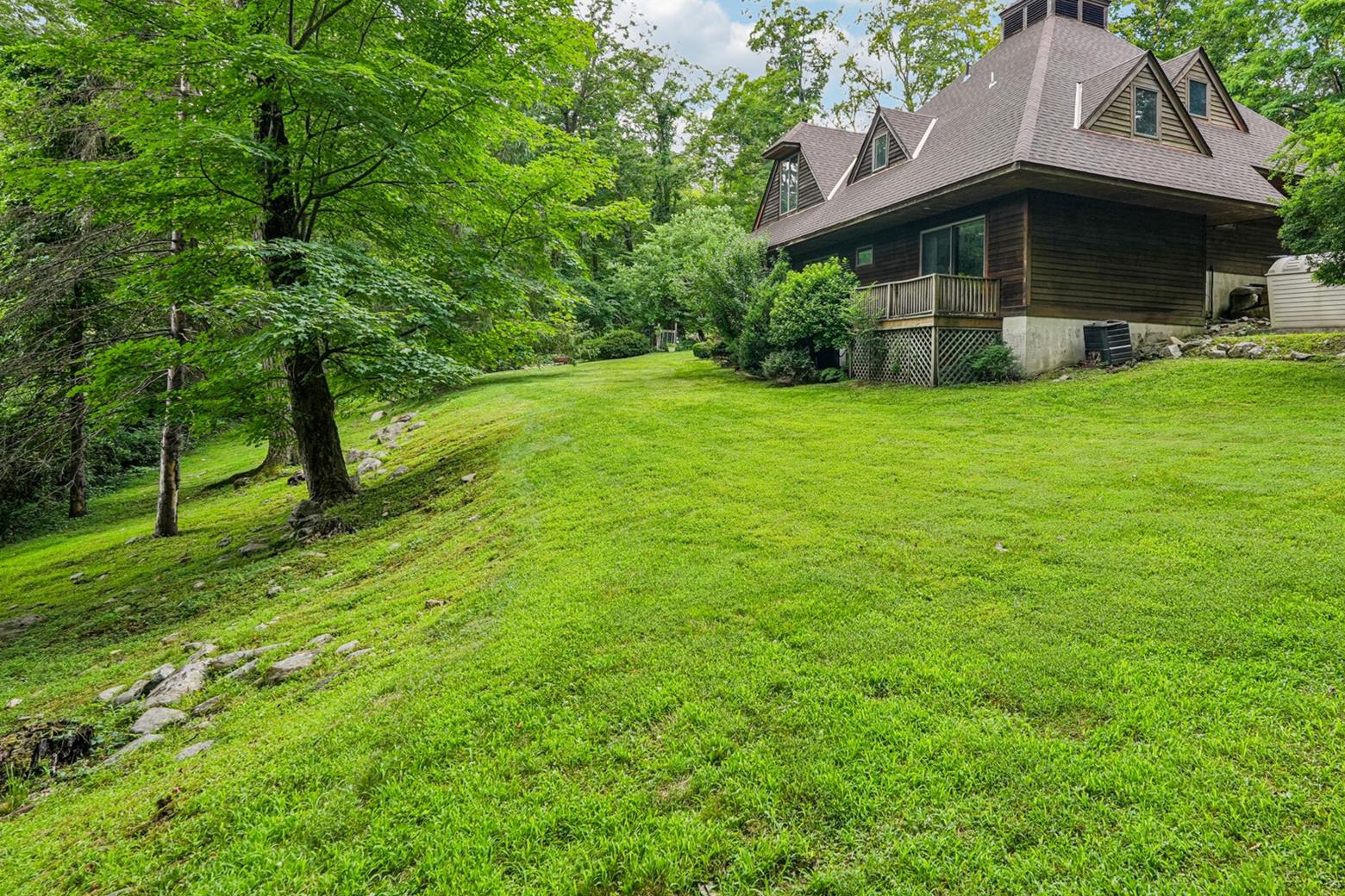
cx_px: 835
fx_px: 785
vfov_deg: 59.0
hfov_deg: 79.8
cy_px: 354
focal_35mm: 21
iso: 200
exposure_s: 1/30
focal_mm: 16
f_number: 8
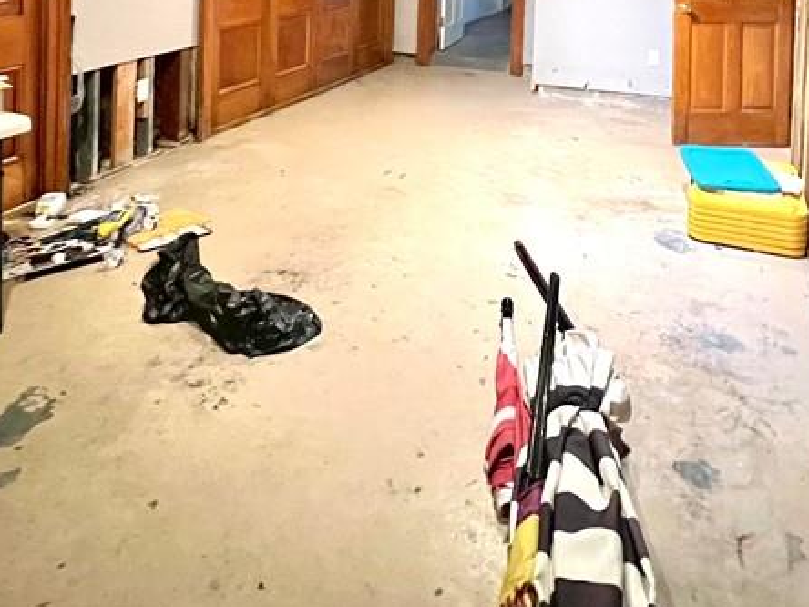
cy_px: -55
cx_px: 450
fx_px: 701
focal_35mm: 30
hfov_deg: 59.8
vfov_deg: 38.9
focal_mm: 1.57
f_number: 1.8
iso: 1000
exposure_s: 1/60
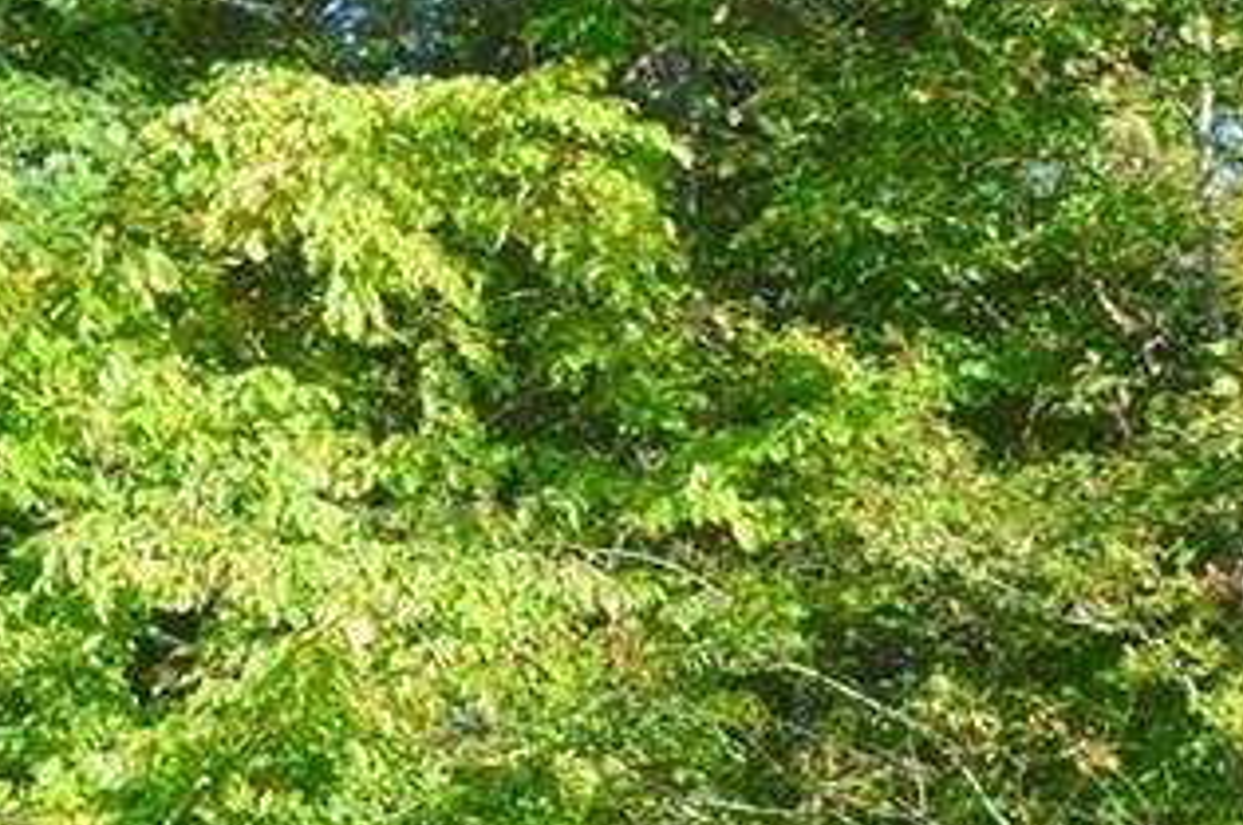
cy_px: 1066
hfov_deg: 14.5
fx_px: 4883
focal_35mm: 142
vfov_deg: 9.5
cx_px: 395
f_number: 8
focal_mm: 29
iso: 250
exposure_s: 1/250
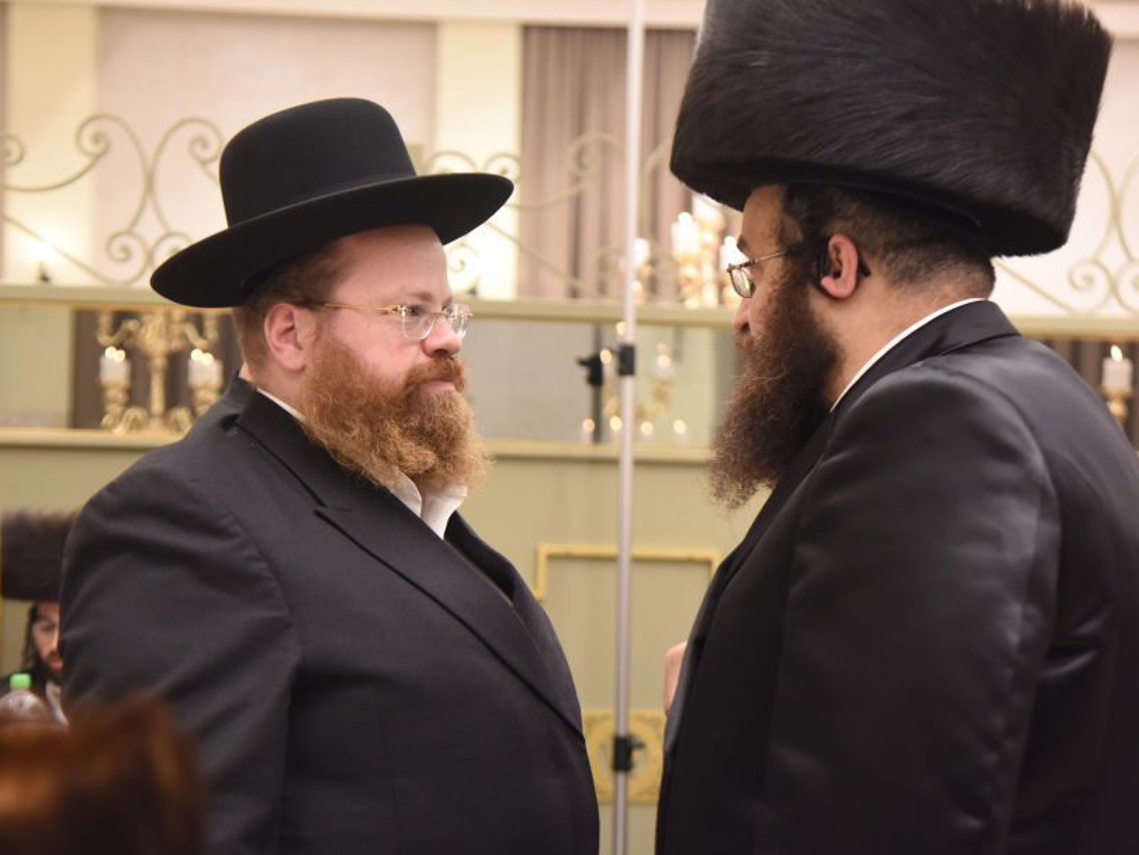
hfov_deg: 24.7
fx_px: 2600
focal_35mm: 79
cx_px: 520
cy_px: 414
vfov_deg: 18.7
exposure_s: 1/100
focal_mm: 65
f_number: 4.5
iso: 2000
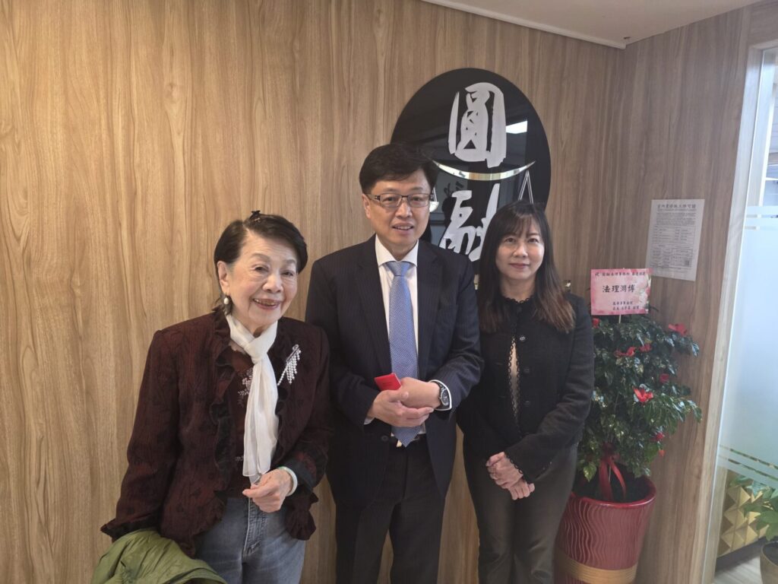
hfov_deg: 73.9
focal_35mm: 23
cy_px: 292
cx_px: 389
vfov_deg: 58.9
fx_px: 517
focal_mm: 6.3
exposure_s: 1/120
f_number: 1.7
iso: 400
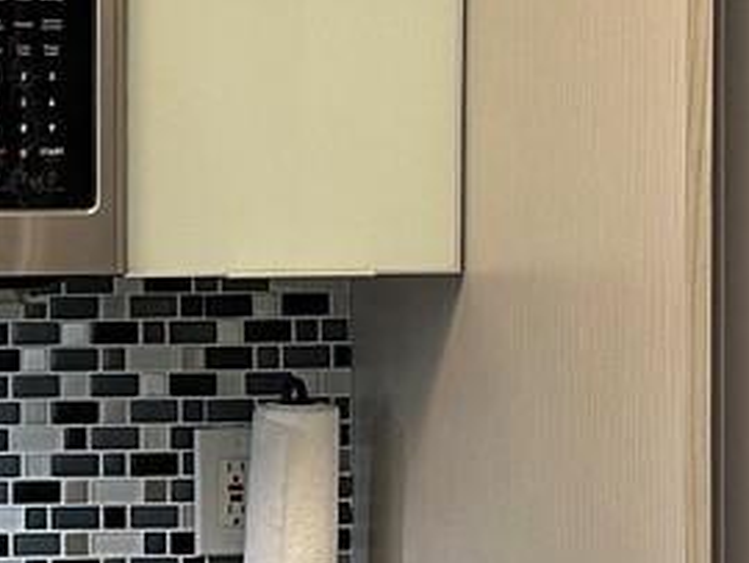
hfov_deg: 13.3
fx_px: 3075
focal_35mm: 142
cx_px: -289
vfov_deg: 10.5
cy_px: 305
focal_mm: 6.86
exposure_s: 1/60
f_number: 1.78
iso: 200
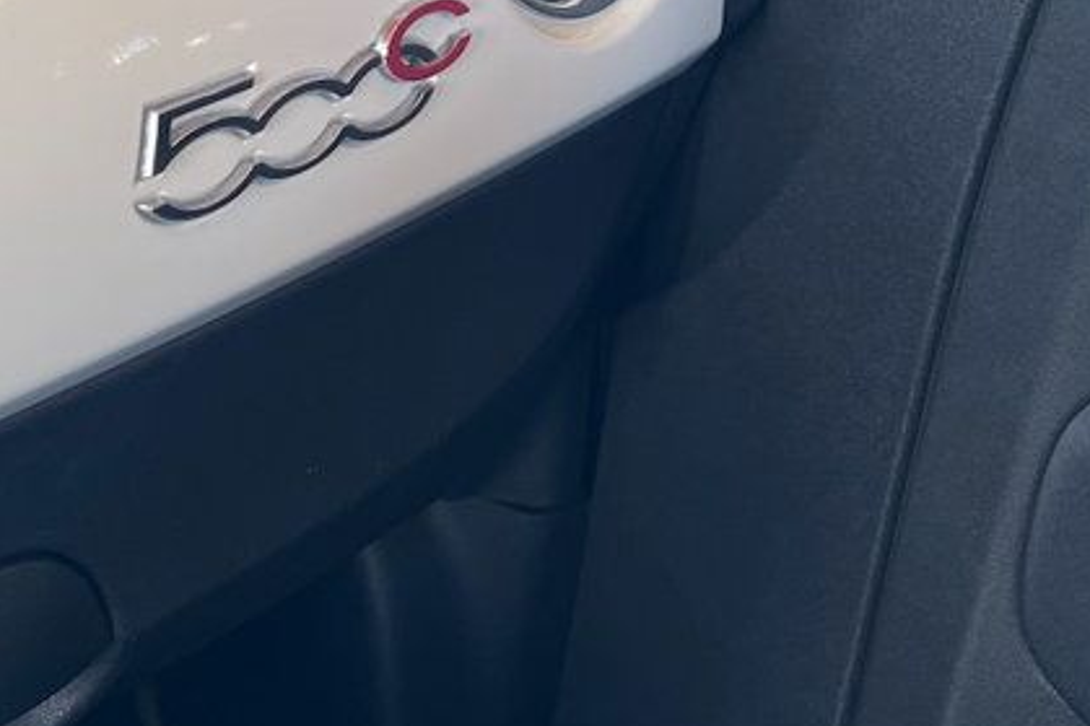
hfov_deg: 28.0
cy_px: 226
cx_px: -88
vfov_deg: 20.5
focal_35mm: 66
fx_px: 1998
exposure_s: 1/121
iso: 64
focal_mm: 5.7
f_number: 1.5
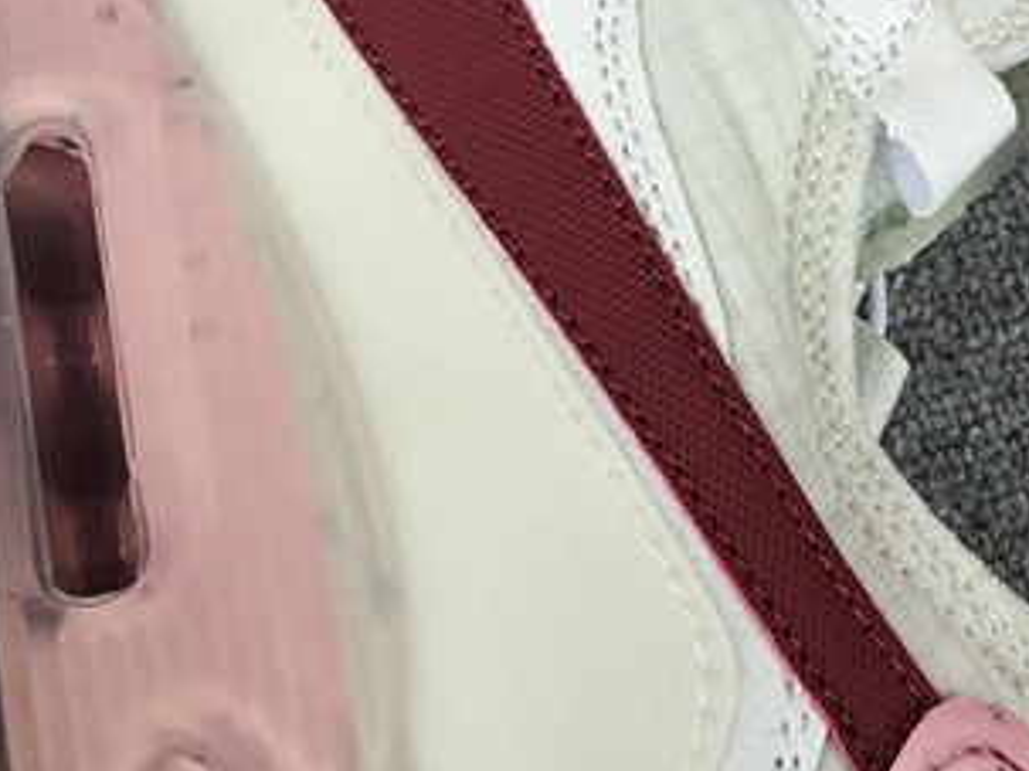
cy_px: 131
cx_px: 479
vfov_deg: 15.9
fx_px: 2734
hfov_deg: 21.3
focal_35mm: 92
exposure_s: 1/211
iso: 25
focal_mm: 3.3
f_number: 2.4
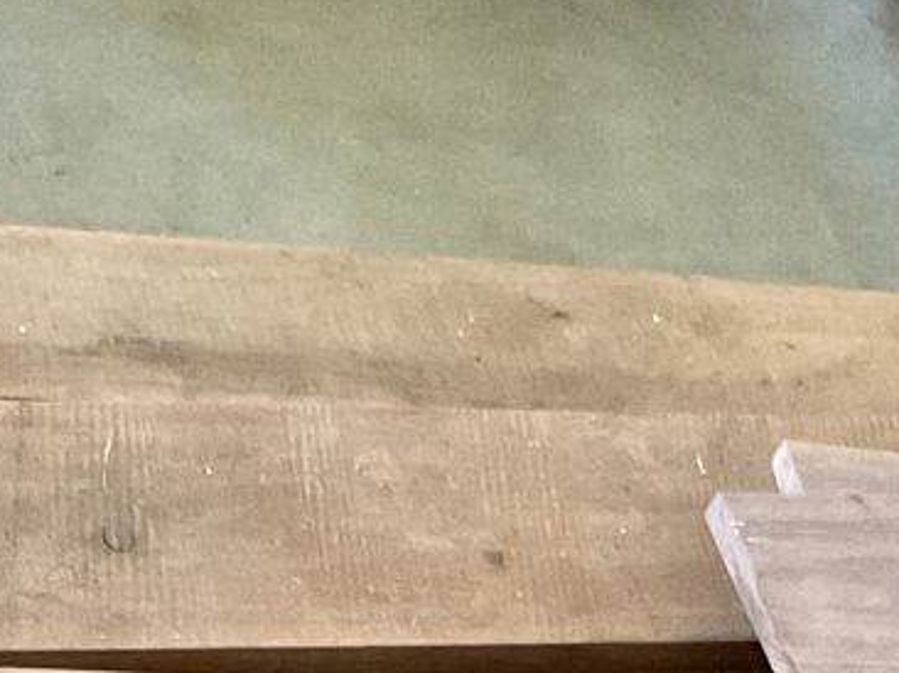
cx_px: 151
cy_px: 1261
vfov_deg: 11.4
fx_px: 3114
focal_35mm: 120
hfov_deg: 16.3
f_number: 1.8
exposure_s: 1/40
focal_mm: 3
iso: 250
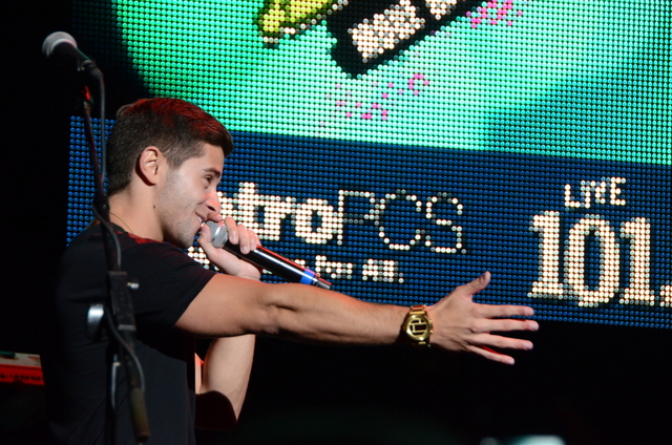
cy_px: 222
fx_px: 3772
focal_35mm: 202
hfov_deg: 10.2
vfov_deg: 6.8
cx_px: 336
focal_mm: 135
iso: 2000
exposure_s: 1/100
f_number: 7.1
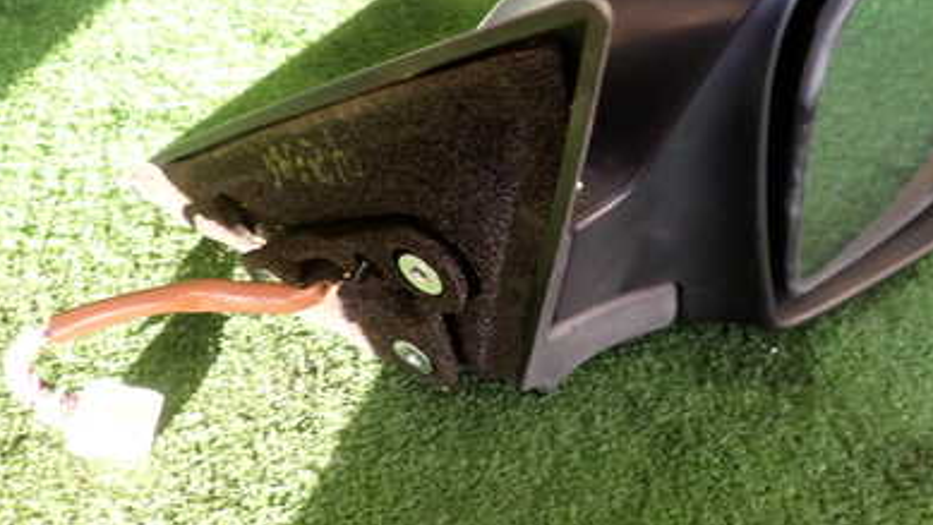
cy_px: 204
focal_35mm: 42
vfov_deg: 28.3
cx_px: 564
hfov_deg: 48.0
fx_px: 1039
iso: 125
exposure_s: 1/60
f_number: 2
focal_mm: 4.5
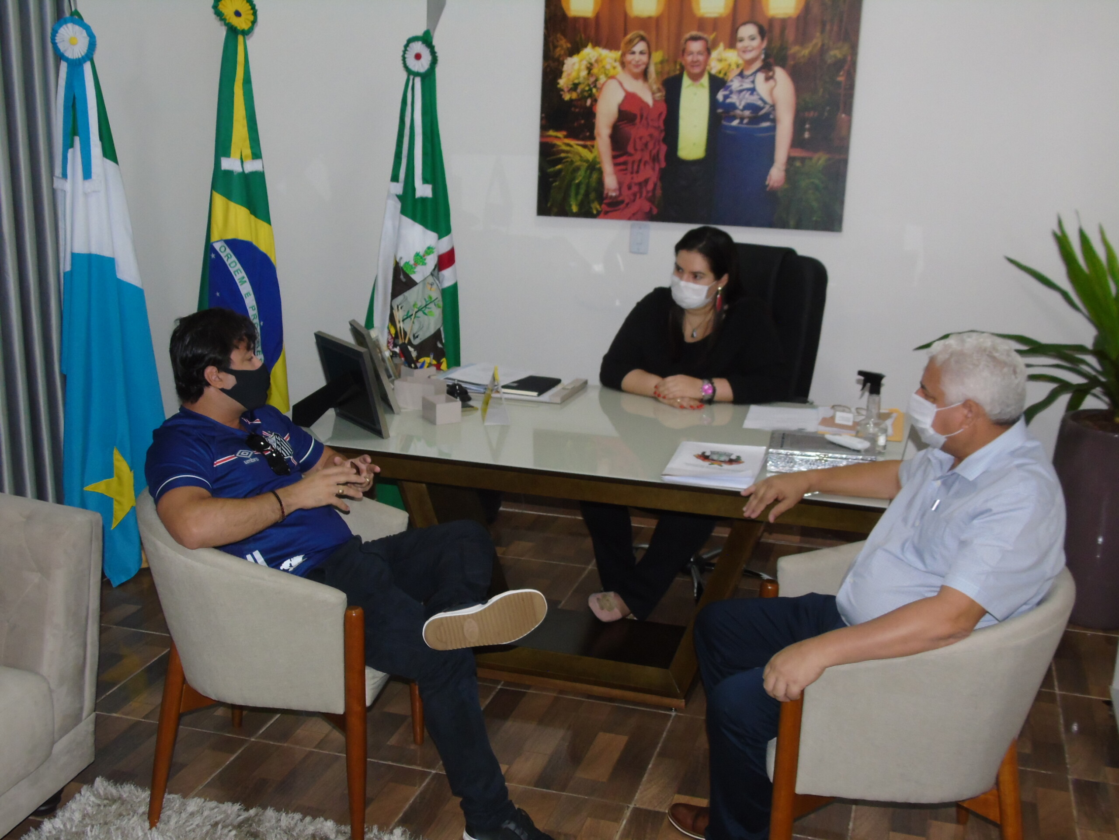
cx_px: 560
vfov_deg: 36.0
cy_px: 420
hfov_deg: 46.8
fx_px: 1293
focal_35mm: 40
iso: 320
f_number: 3.9
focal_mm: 7.1
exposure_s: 1/50
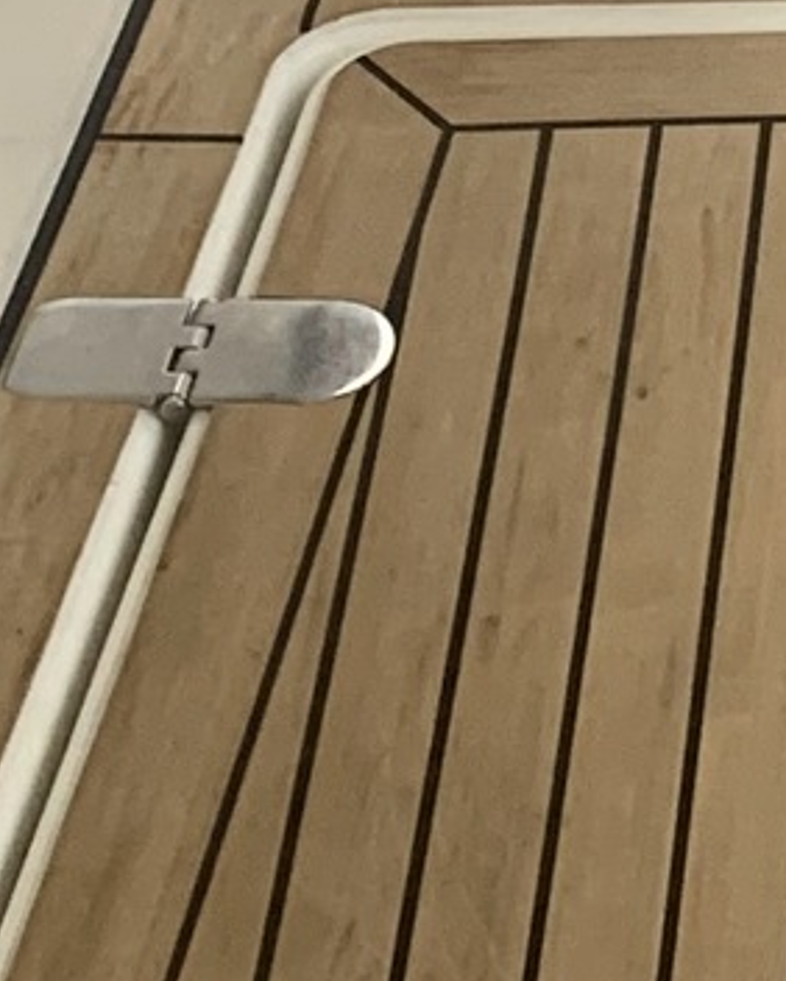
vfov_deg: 10.2
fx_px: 5230
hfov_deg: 8.4
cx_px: 1207
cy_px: -723
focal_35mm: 180
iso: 100
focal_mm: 4.25
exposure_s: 1/60
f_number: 1.8
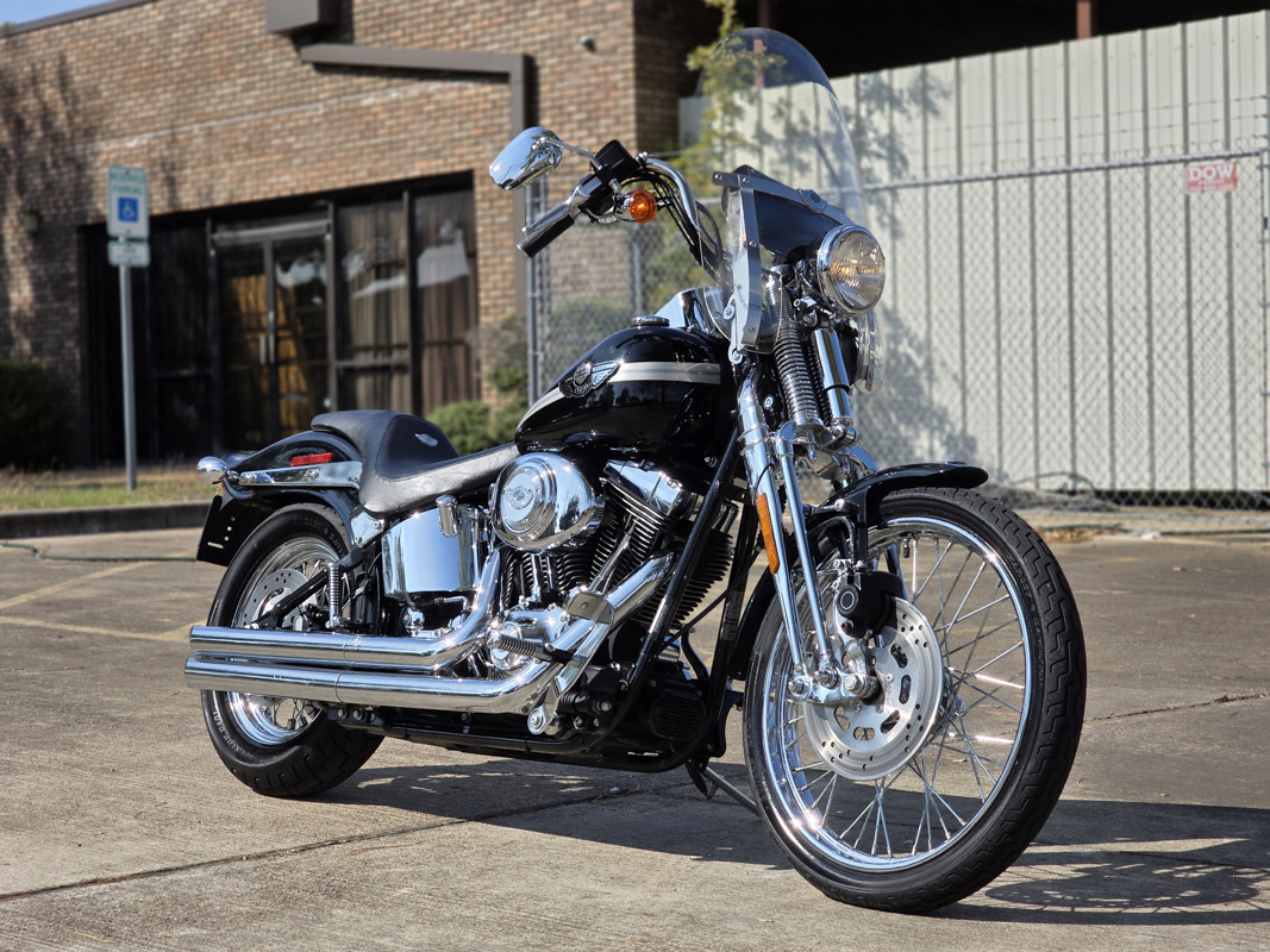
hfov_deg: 28.2
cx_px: 635
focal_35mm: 69
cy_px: 476
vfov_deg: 21.3
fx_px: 2531
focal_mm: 7.9
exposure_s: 1/2283
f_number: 2.4
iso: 50
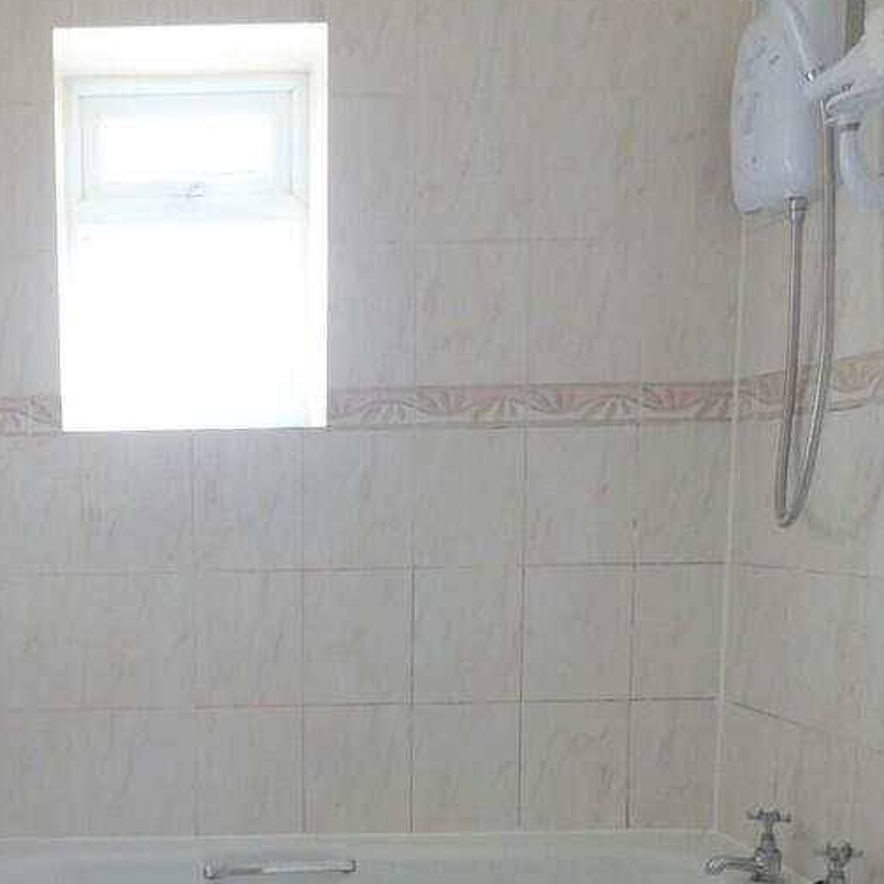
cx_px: 135
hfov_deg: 43.2
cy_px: 634
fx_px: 1040
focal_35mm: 36
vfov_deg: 44.9
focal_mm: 3.6
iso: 320
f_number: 2.8
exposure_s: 1/60
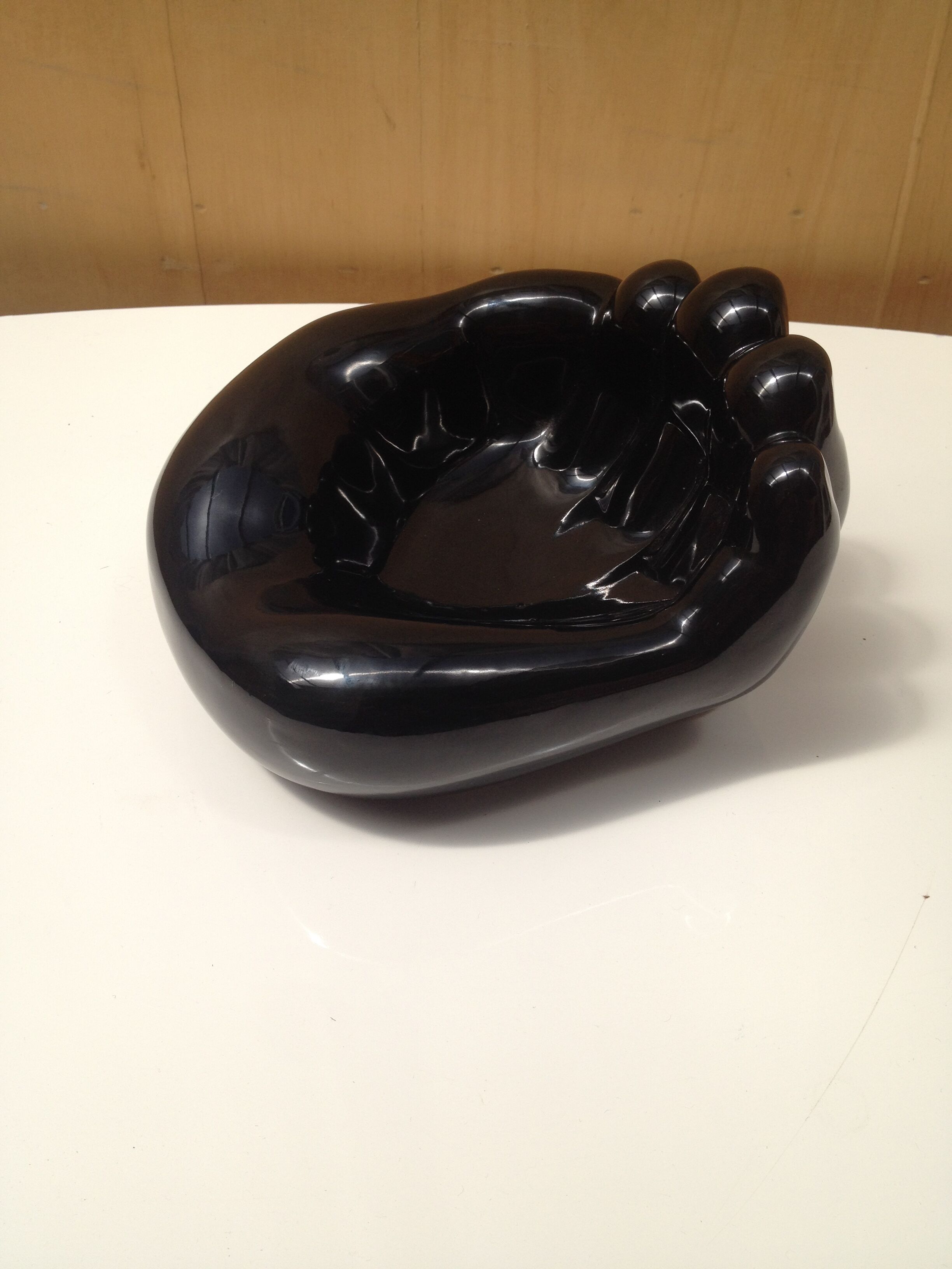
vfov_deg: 52.6
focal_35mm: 35
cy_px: 634
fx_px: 1283
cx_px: 476
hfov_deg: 40.7
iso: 50
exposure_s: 1/1842
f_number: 2.4
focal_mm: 4.28
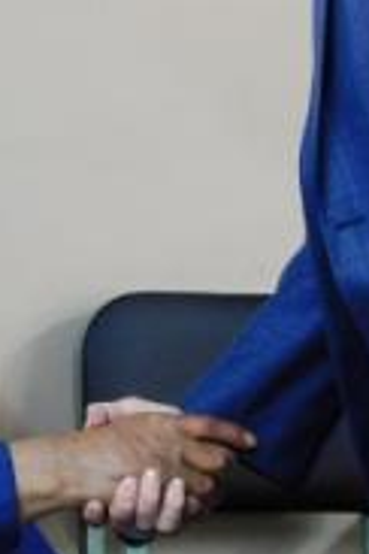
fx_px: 2583
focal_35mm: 168
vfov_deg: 12.2
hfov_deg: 8.2
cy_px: 64
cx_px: 88
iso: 400
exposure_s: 1/15
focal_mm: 11.7
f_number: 4.2
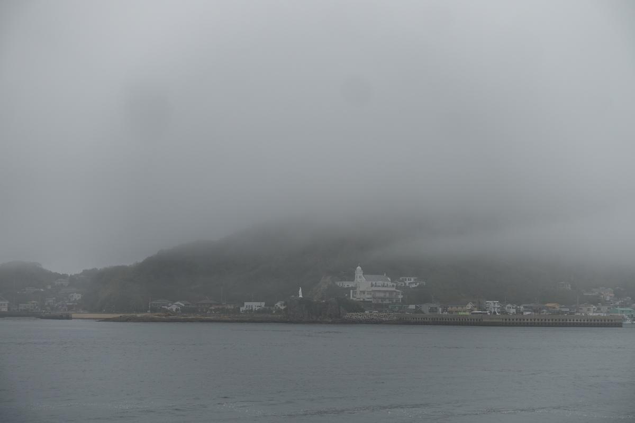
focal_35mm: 70
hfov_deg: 28.8
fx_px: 1235
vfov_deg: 19.5
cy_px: 212
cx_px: 318
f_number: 5.6
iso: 125
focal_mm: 25.7
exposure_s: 1/640
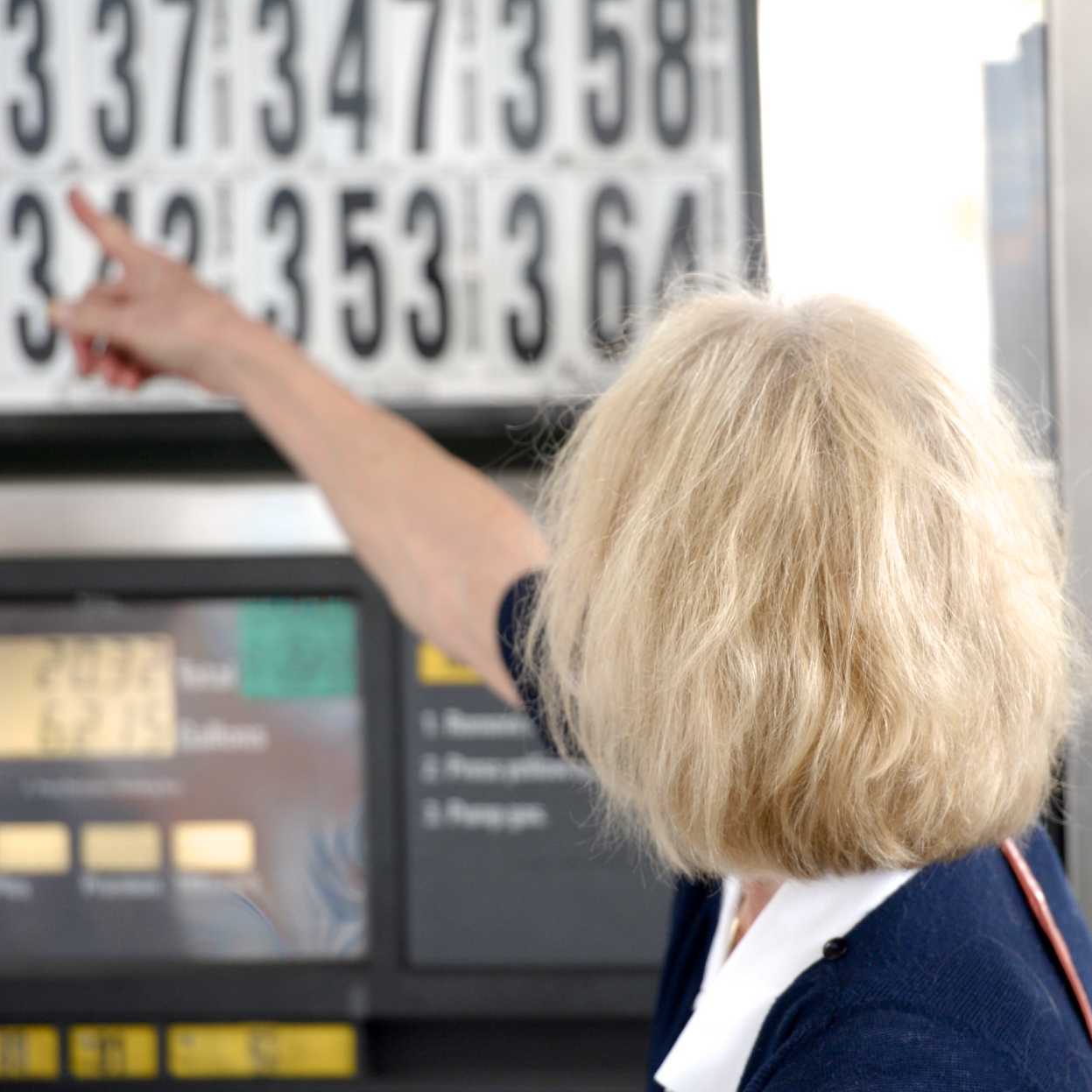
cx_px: 616
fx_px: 9958
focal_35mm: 279
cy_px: 539
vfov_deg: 6.3
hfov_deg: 6.3
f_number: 3.2
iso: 800
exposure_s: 1/400
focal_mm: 200
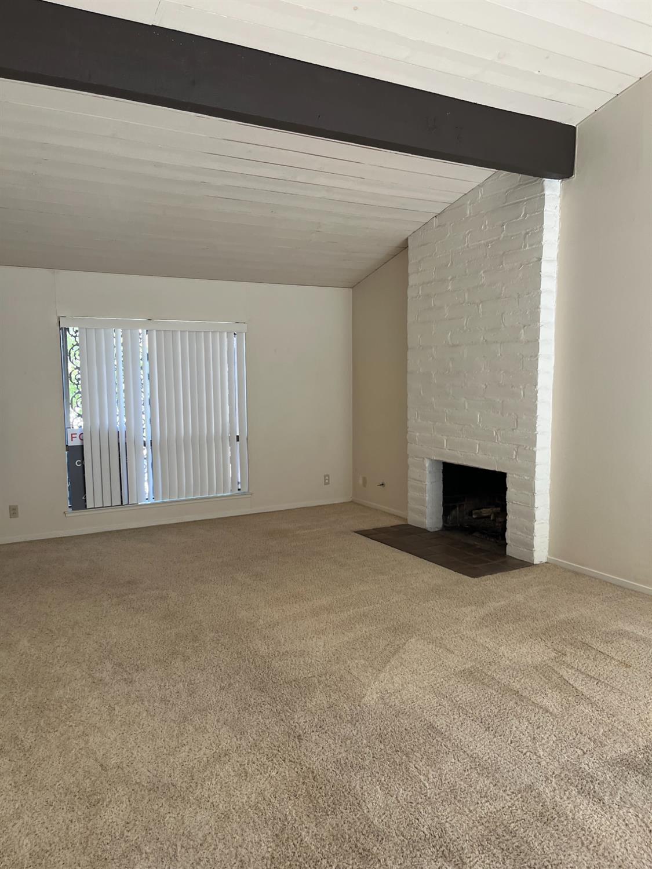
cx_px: 326
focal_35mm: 26
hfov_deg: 53.1
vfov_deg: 67.3
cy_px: 434
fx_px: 653
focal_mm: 5.1
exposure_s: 1/121
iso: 125
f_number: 1.6
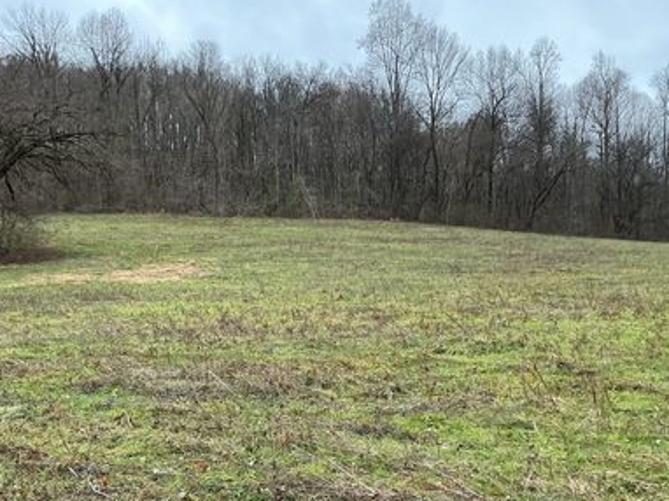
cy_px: 321
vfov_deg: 37.4
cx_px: 356
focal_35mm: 38
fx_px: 734
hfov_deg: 49.0
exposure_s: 1/170
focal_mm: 3
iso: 25
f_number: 1.8
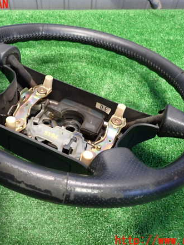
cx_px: 74
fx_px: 241
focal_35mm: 34
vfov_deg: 53.9
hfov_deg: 41.6
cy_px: 123
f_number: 2
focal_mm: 4.5
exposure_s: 1/30
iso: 640
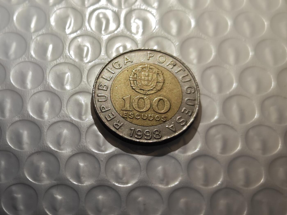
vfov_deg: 19.6
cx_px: 144
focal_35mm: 75
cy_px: 108
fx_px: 622
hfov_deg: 26.0
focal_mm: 8.7
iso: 160
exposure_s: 1/227
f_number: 1.9
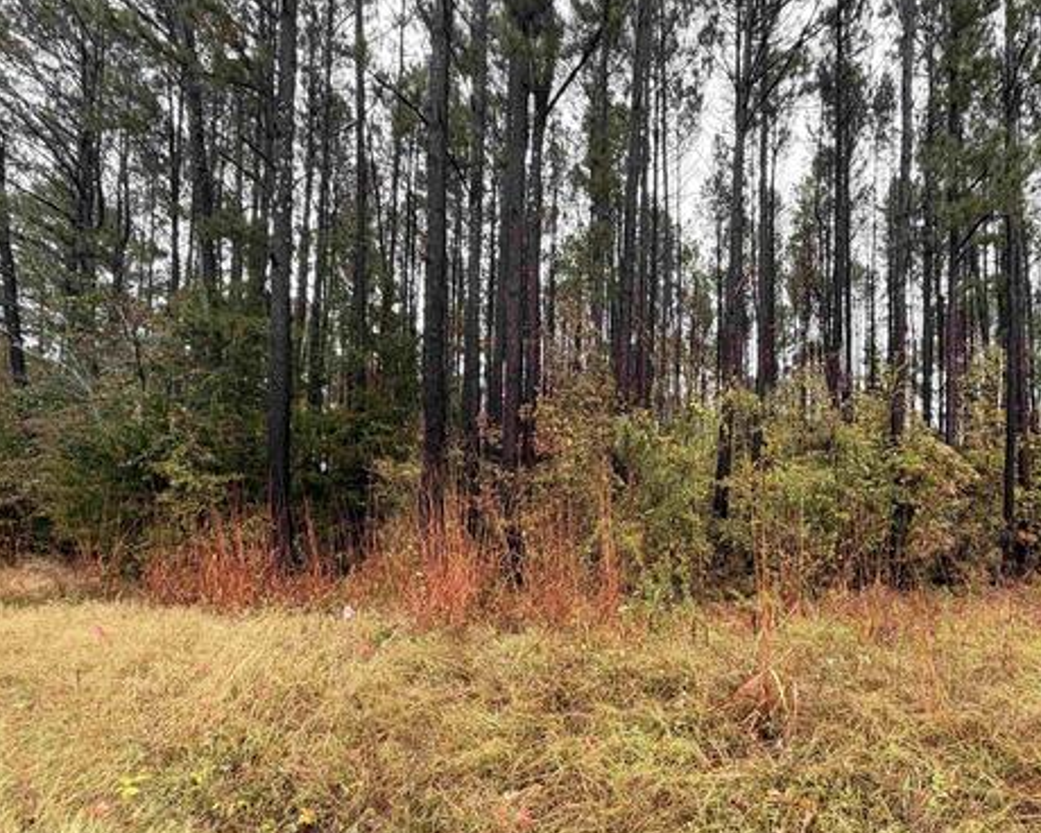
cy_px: 518
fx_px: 585
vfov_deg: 69.8
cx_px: 645
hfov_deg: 81.9
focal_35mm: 19
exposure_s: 1/121
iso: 64
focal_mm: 2.22
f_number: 2.2
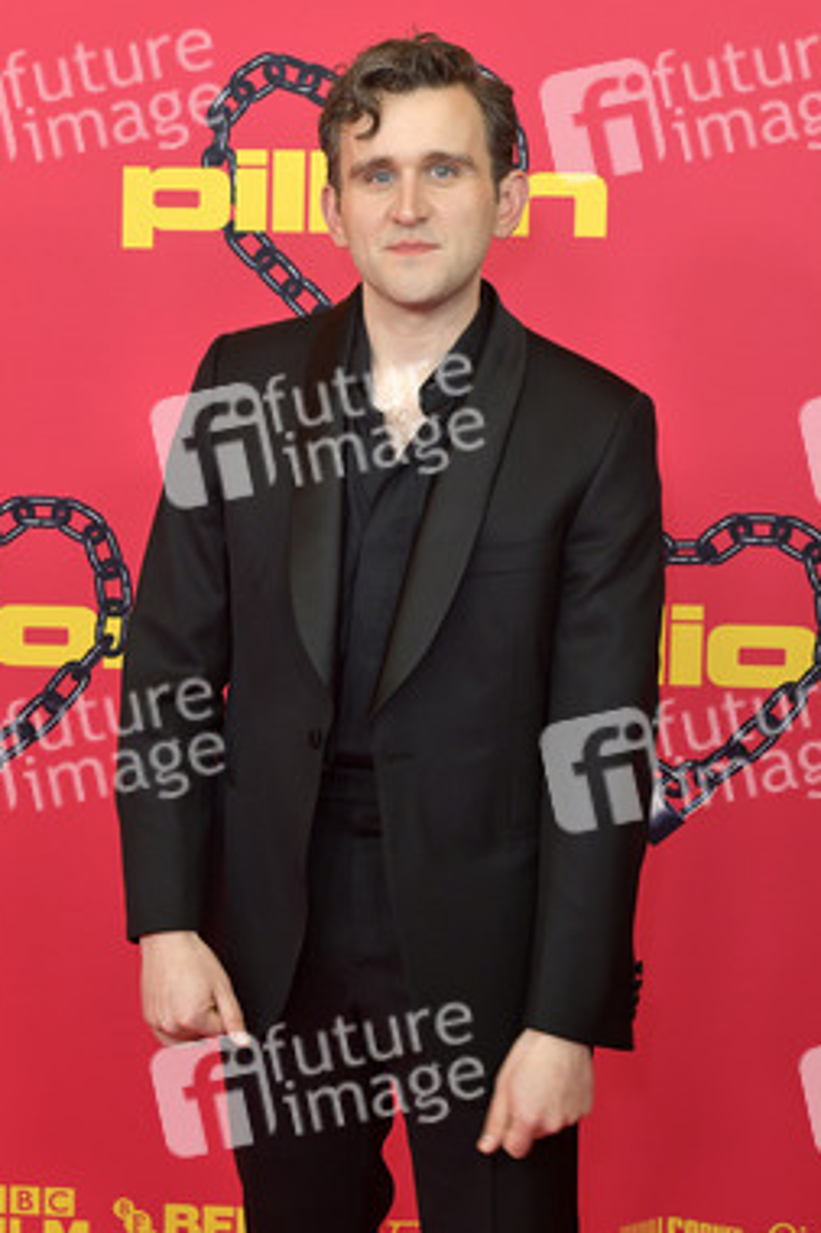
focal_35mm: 61
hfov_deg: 22.2
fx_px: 2088
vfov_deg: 32.9
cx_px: 412
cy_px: 594
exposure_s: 1/250
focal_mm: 58
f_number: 8
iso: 1000
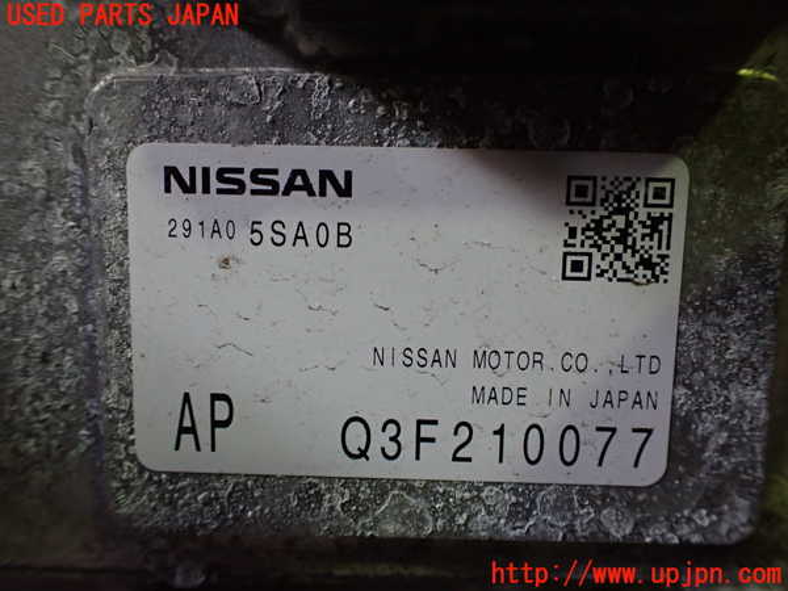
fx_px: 683
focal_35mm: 30
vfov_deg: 46.8
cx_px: 394
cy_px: 296
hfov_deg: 60.0
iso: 500
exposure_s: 1/125
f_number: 2.3
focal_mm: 5.4
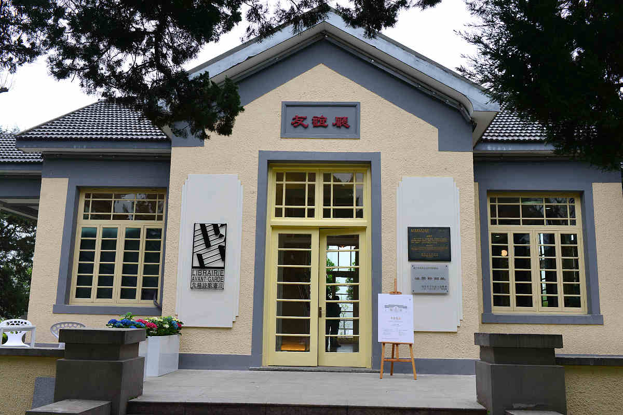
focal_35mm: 35
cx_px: 312
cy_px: 208
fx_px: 606
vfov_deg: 37.9
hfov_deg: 54.4
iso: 100
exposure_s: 1/100
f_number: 5.6
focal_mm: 35
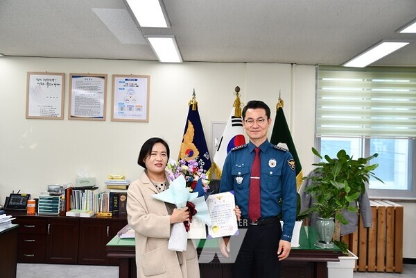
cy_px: 139
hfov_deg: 53.1
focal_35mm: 36
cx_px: 208
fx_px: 416
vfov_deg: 36.9
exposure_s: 1/80
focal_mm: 24
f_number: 4
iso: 200
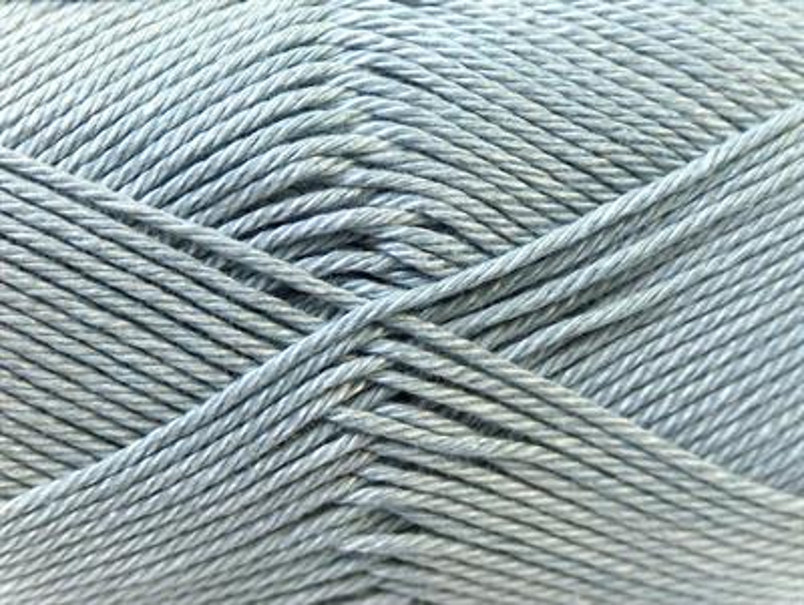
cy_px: 302
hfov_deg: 19.8
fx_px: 2302
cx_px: 402
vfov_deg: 15.0
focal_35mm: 99
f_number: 2.9
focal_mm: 20.29
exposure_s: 1/19.5
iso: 200
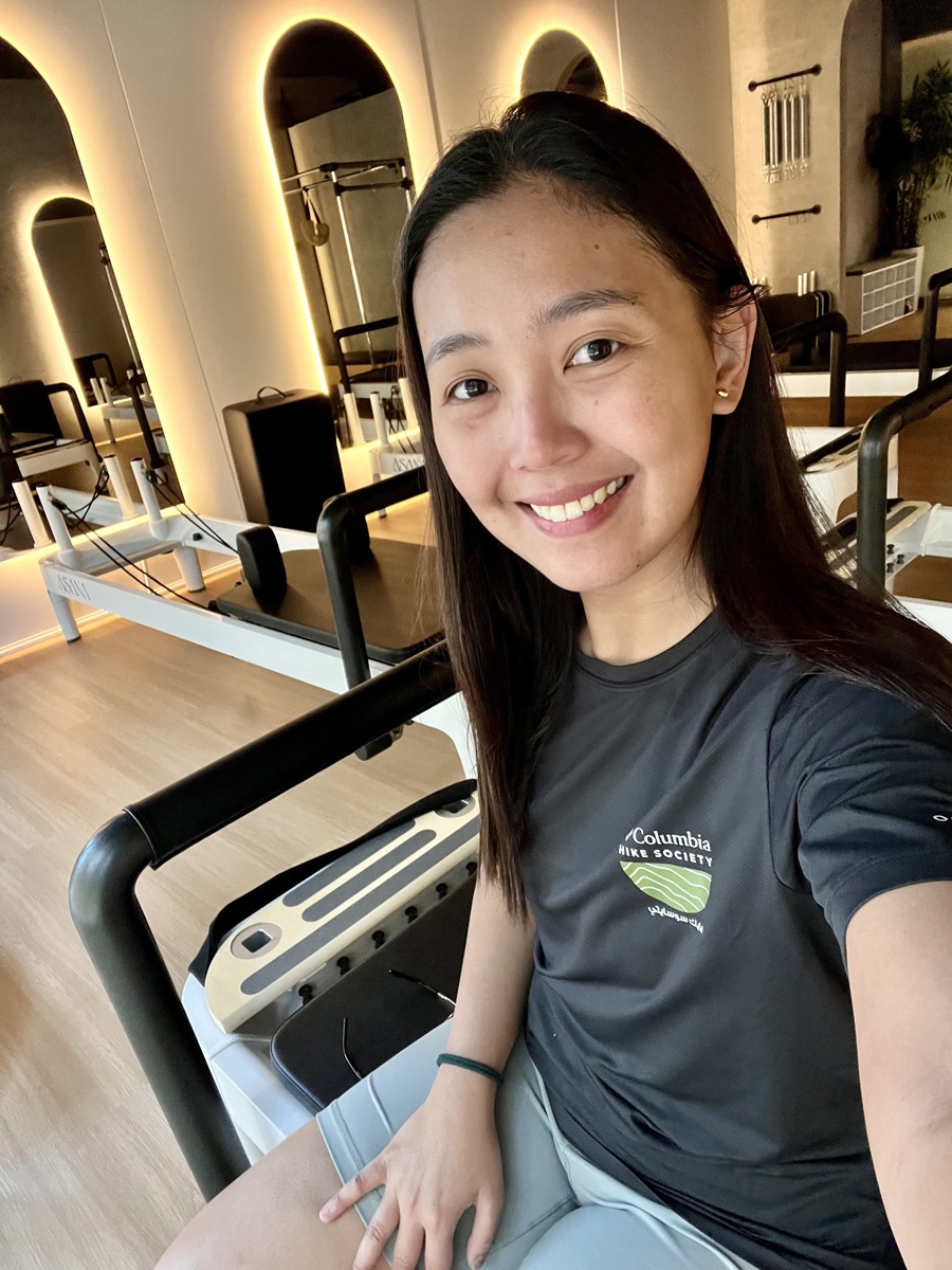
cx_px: 476
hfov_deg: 58.9
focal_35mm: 23
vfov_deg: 73.9
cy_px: 635
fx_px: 843
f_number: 2.2
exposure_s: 1/43
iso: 400
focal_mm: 2.71
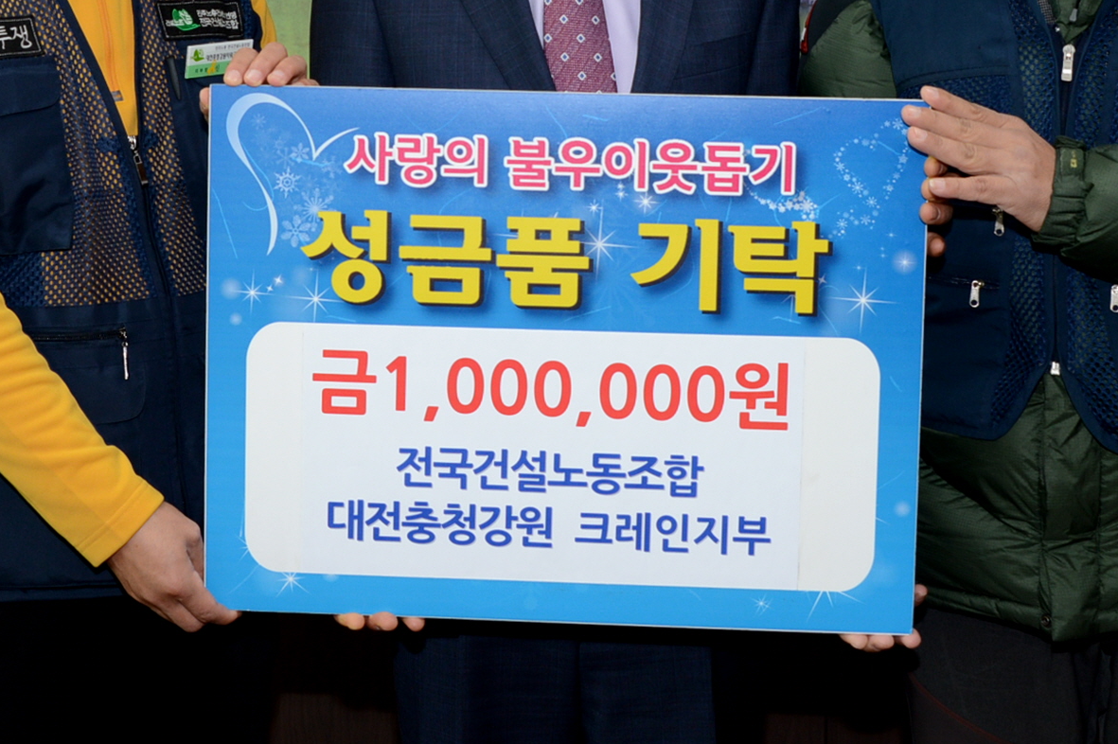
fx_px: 2266
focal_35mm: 73
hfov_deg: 27.7
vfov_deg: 18.3
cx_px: 449
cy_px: 71
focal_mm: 35
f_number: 7.1
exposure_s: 1/60
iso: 800
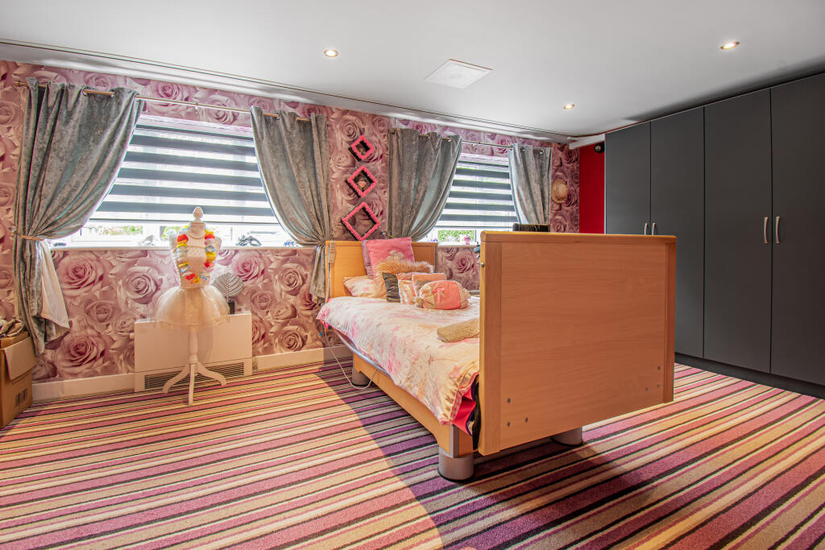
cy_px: 275
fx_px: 344
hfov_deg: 100.4
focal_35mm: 15
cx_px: 412
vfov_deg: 77.3
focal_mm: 10
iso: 100
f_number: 8
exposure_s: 2
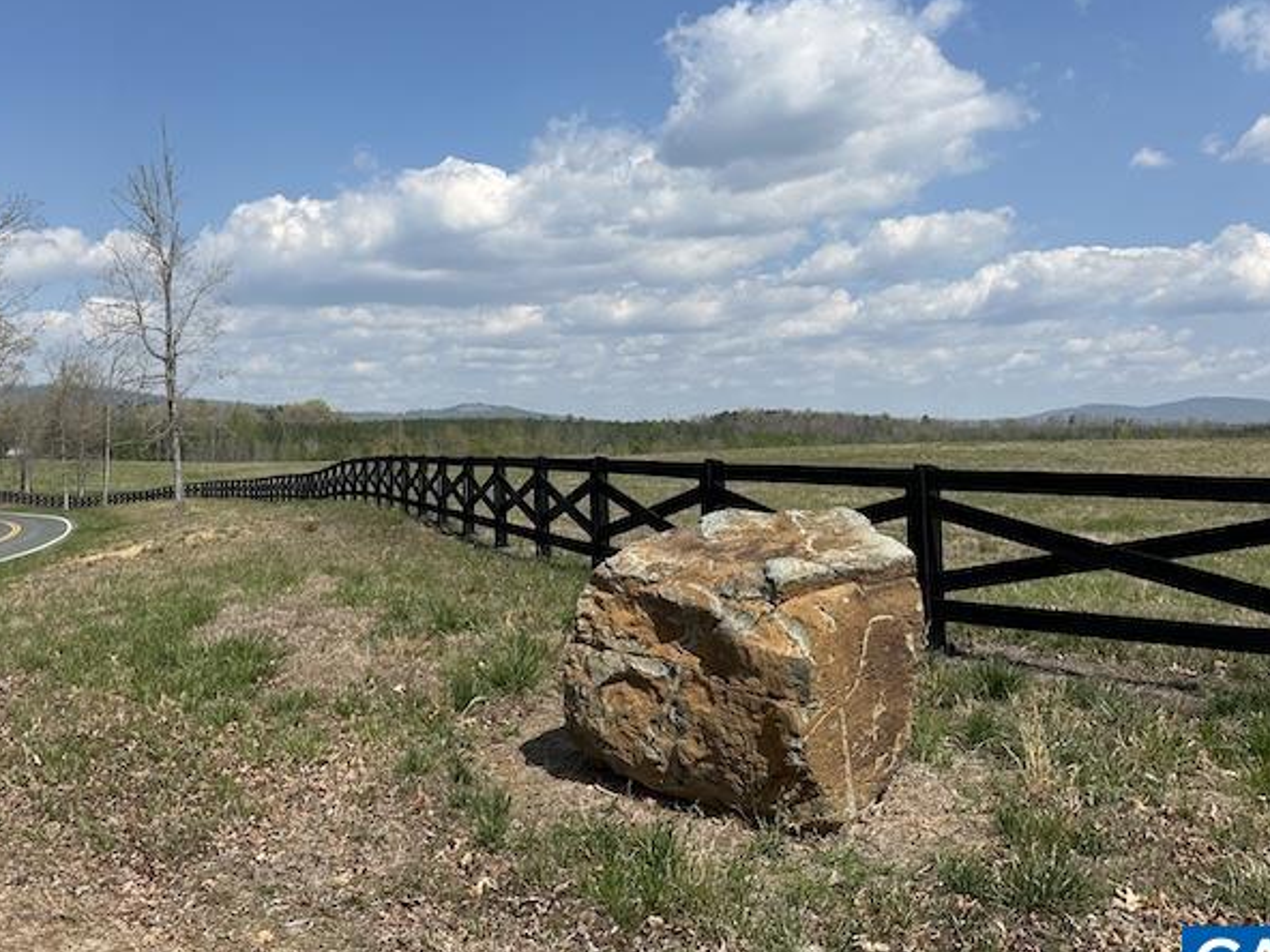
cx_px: 491
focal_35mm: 35
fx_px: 1284
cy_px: 345
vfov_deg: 40.4
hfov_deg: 52.2
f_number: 1.78
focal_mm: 6.86
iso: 80
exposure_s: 1/6623
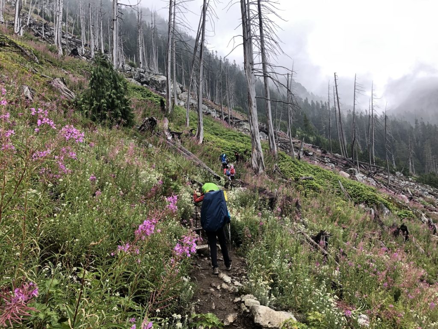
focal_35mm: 28
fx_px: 354
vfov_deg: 49.7
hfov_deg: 63.4
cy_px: 164
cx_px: 219
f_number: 1.8
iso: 32
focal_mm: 3.99
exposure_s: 1/120
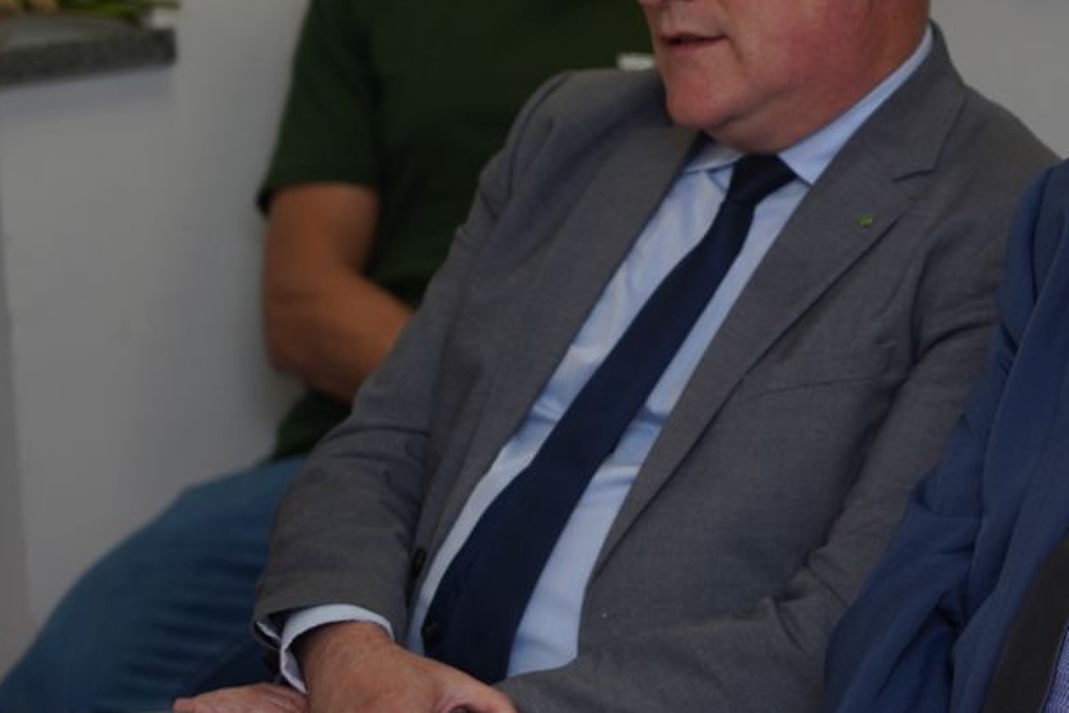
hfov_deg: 9.2
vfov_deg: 6.2
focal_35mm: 223
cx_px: 1113
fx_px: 6621
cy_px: 373
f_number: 4
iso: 200
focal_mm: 105
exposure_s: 1/100
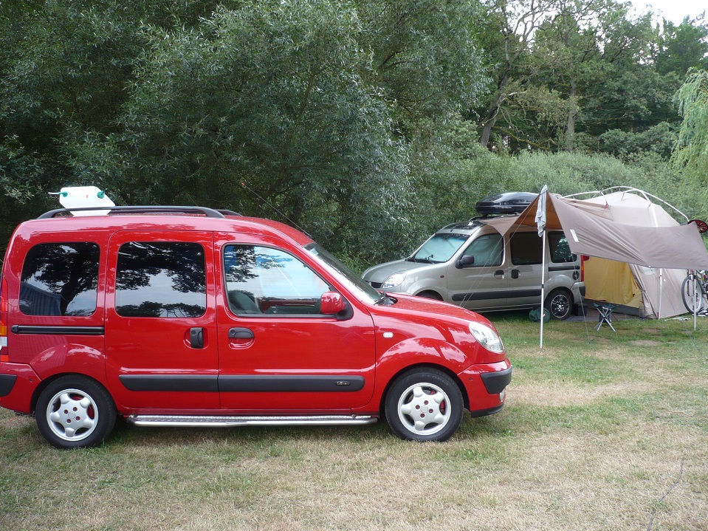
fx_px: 736
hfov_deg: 51.4
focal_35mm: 36
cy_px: 264
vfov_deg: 39.6
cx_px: 358
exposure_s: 1/100
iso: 100
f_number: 2.8
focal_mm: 5.8
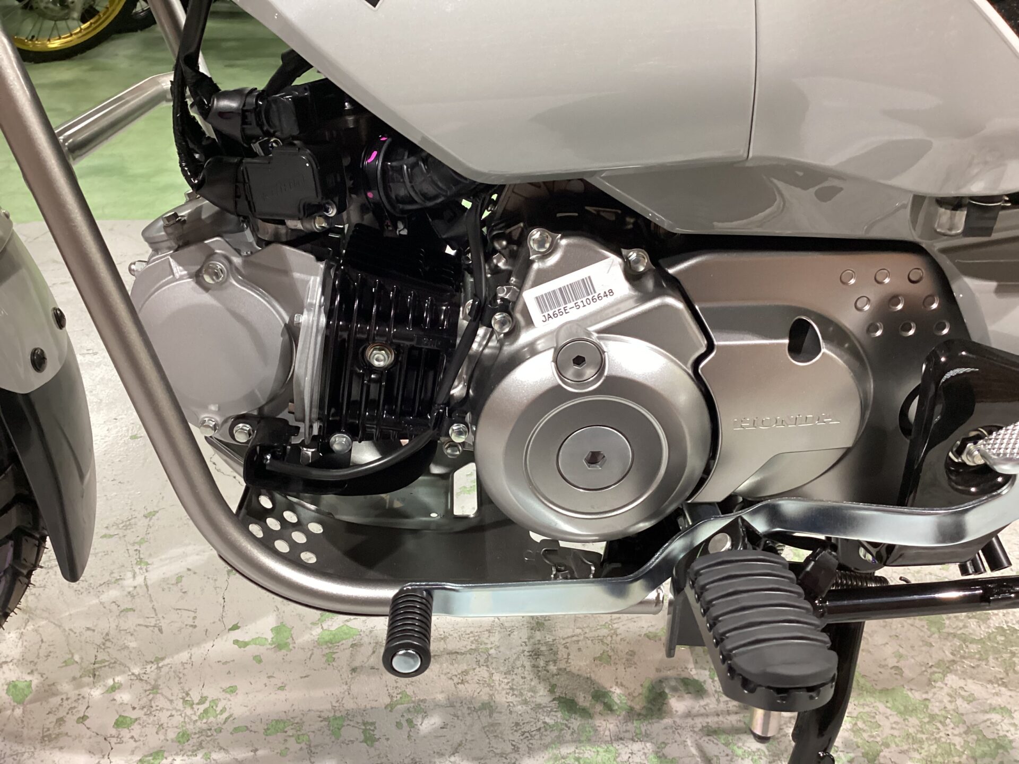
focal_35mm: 31
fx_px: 913
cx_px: 510
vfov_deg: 45.4
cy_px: 382
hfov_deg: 58.4
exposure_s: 1/33
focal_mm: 3.3
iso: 320
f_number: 2.4
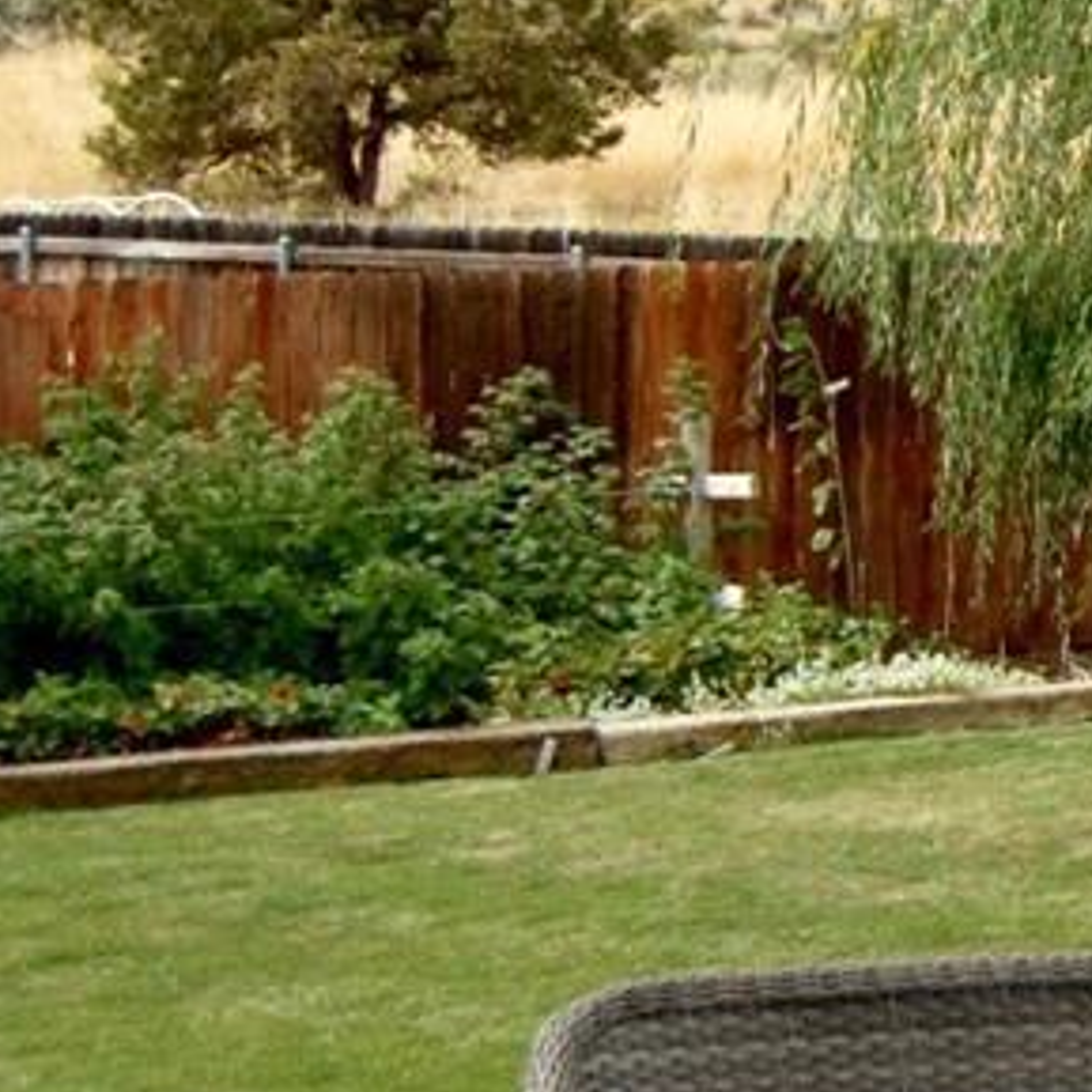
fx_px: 4247
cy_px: 421
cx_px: 2316
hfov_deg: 12.5
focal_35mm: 119
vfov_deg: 14.6
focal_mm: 18
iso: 200
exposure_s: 1/1600
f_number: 3.5
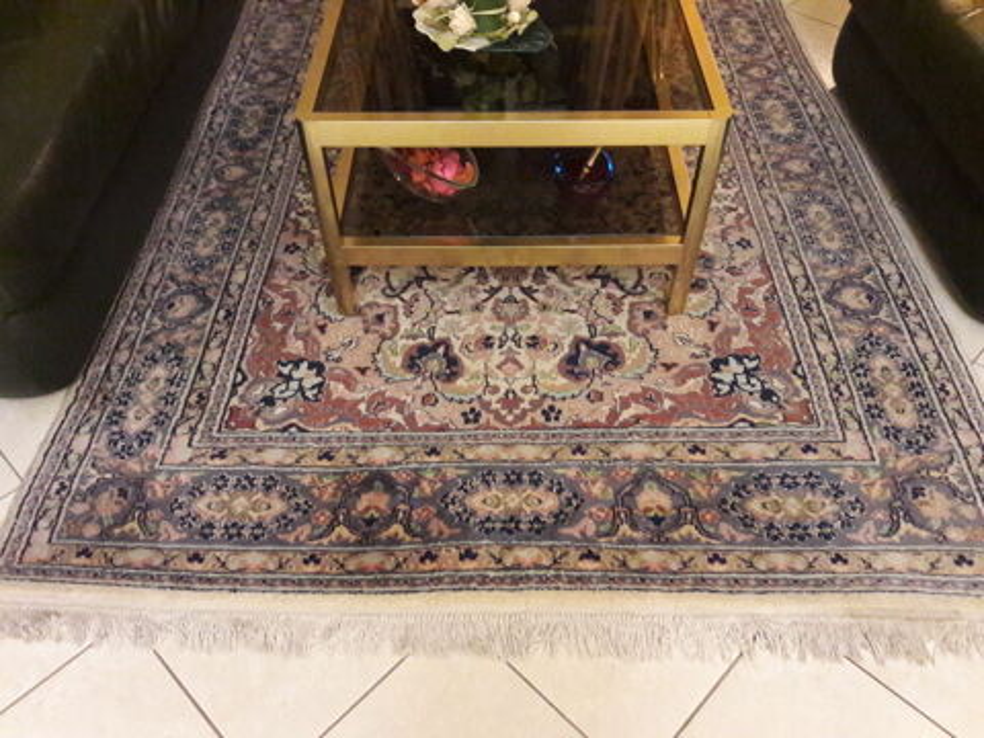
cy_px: 369
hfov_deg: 63.4
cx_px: 492
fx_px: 796
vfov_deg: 49.7
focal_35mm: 28
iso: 640
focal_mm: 3.7
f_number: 1.9
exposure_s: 1/17
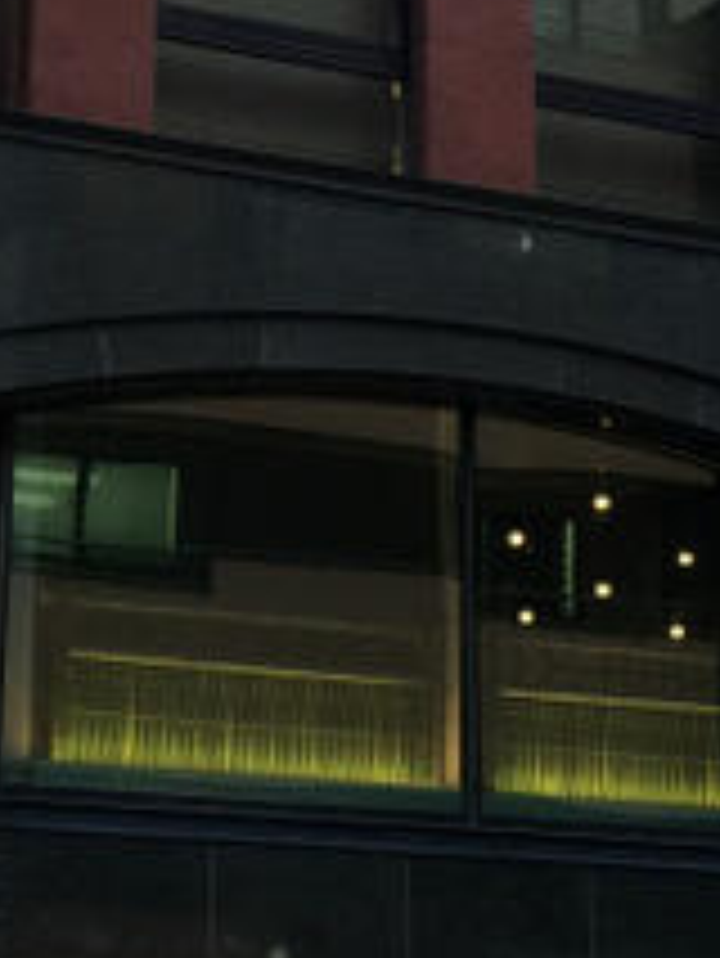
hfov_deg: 14.9
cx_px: 306
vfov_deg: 19.6
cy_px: 198
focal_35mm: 99
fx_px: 2743
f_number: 2.2
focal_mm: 4.2
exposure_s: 1/15
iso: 32
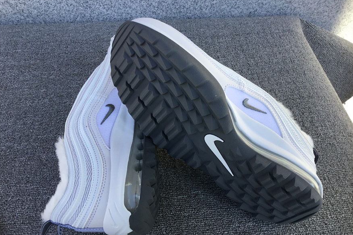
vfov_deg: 40.0
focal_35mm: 33
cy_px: 123
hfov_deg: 57.2
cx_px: 175
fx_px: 324
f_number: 2.4
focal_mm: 3.3
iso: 25
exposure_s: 1/335
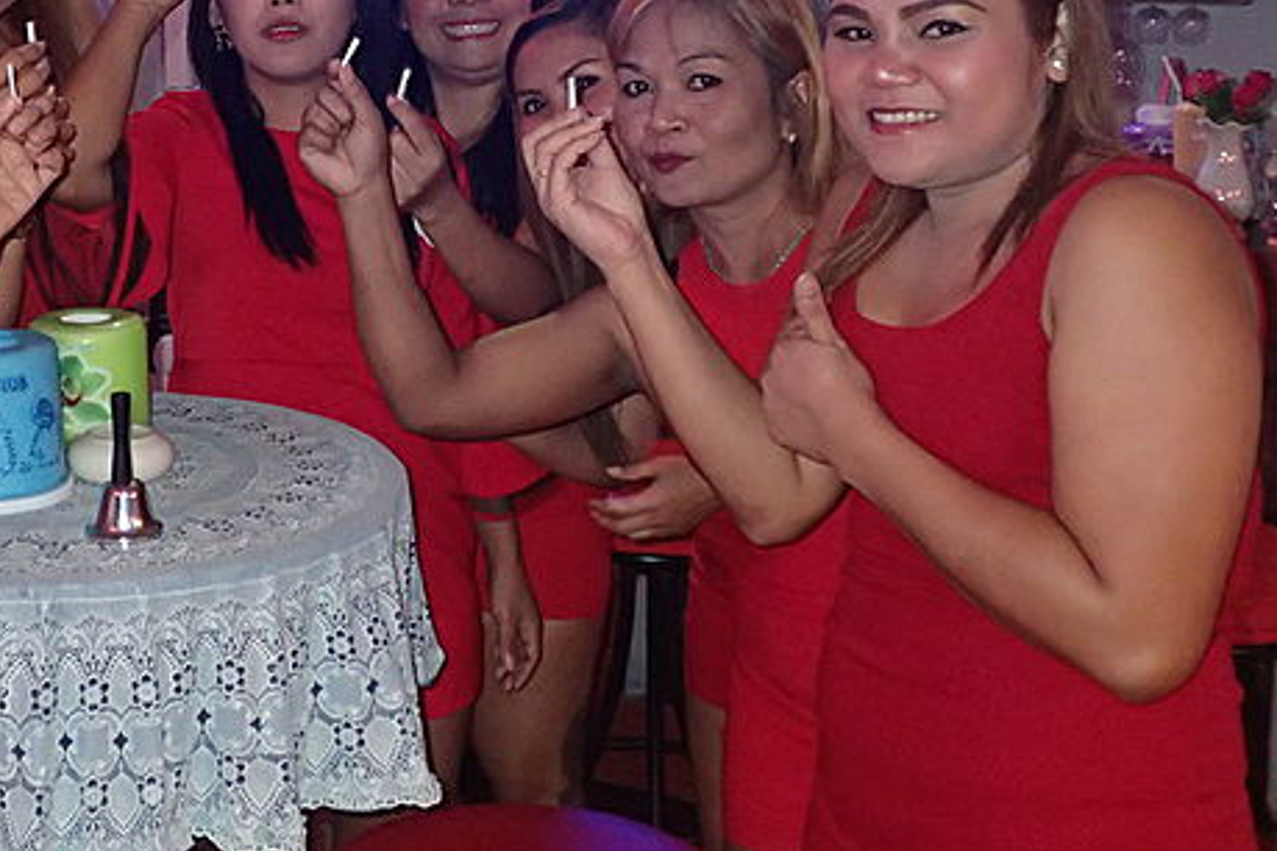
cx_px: 300
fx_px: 2057
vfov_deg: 23.1
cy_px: 211
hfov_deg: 33.7
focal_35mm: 58
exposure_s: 1/30
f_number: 2.4
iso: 800
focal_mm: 5.87
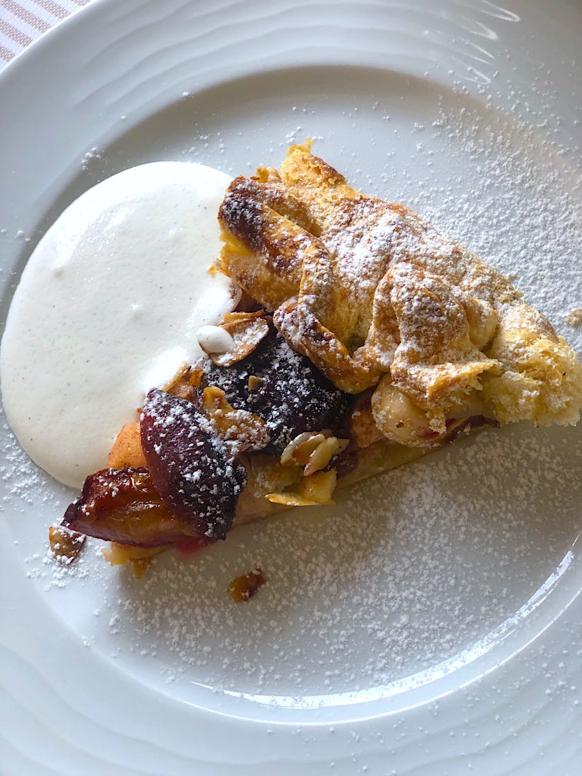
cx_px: 291
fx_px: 1278
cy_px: 388
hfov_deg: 25.7
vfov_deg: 33.8
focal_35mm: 57
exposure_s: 1/30
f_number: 2.8
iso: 25
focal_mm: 6.6
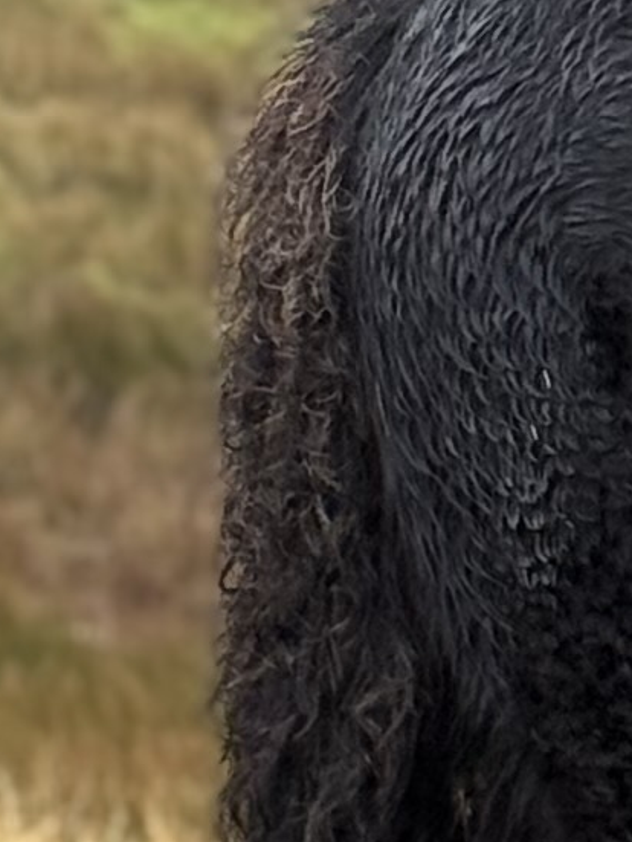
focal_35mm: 351
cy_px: 67
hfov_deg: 4.1
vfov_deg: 5.6
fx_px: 8535
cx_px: 2029
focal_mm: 6.76
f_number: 1.78
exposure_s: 1/161
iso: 64
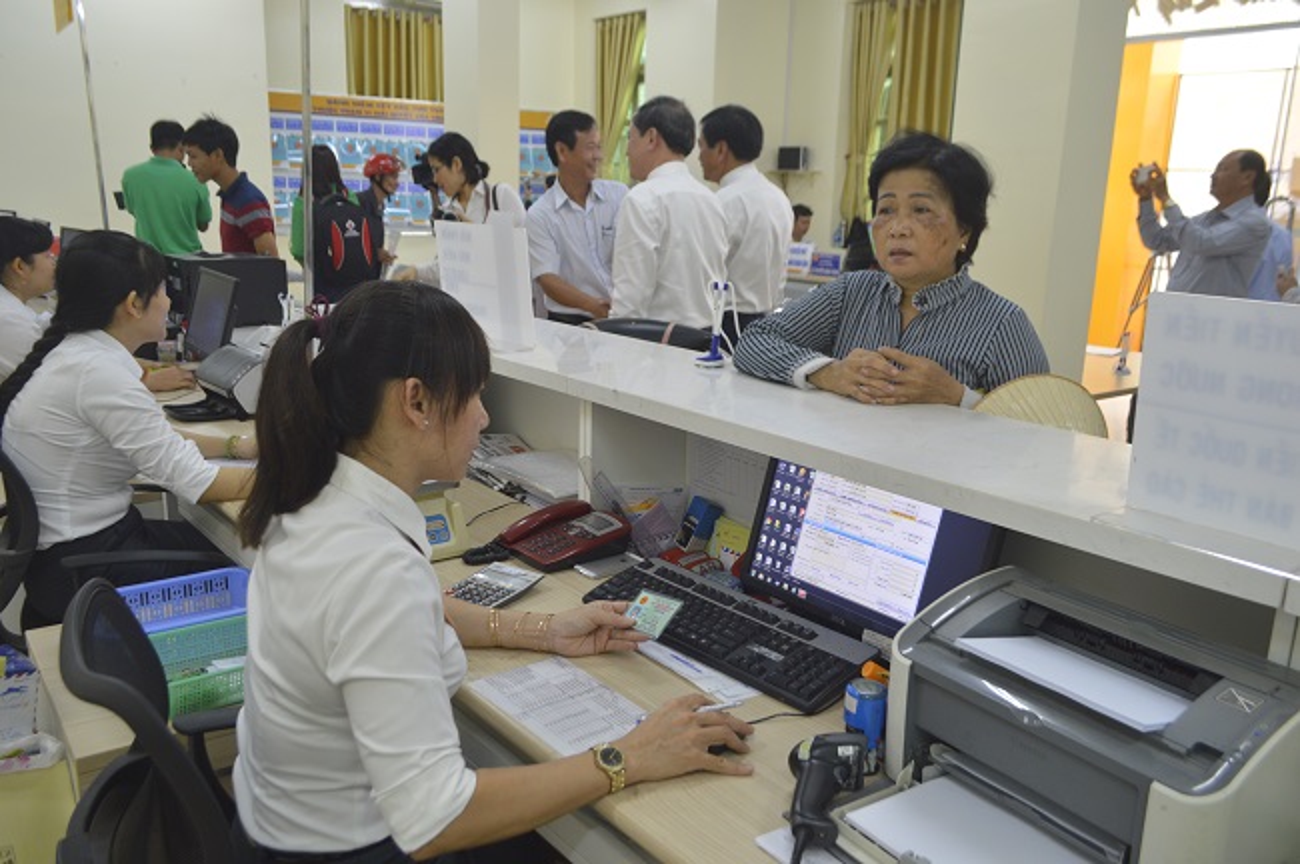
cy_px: 432
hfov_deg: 67.4
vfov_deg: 47.8
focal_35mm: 27
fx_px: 974
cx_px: 650
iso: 400
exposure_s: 1/40
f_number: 5
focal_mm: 18
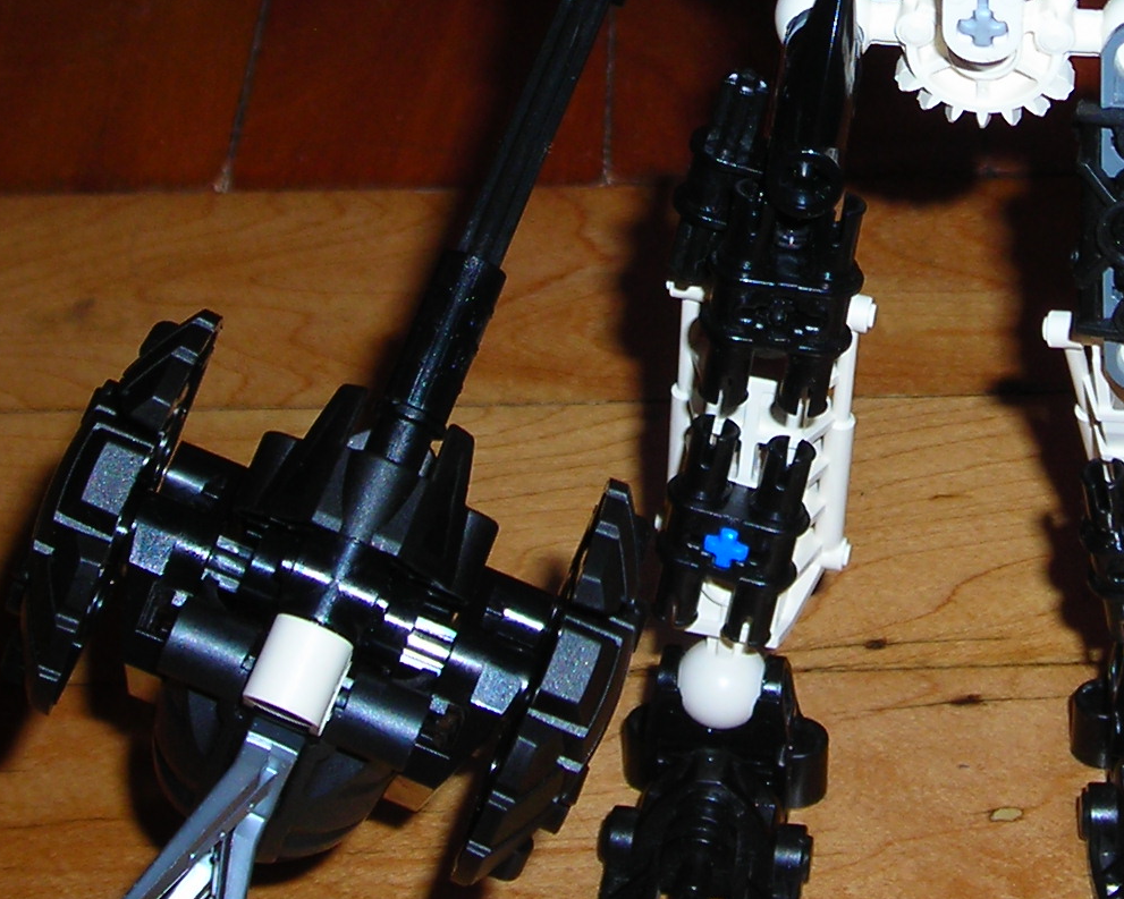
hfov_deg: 19.4
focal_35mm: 97
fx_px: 3227
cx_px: 988
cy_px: 28
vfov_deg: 15.6
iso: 50
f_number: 3.2
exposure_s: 1/60.1
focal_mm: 6.3
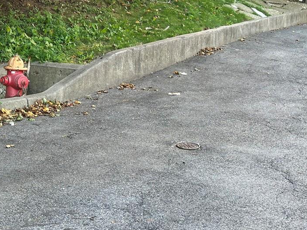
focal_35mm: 70
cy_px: 84
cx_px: 94
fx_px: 621
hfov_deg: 27.5
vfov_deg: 21.0
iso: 80
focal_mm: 6.86
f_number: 1.78
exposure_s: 1/121
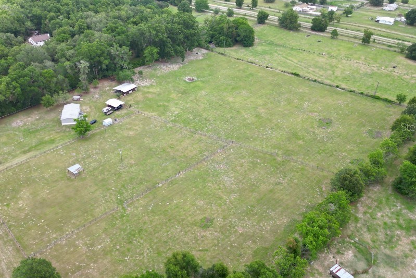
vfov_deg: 41.1
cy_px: 127
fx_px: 370
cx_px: 183
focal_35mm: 32
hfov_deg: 58.5
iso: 100
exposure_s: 1/640
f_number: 1.7
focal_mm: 6.72
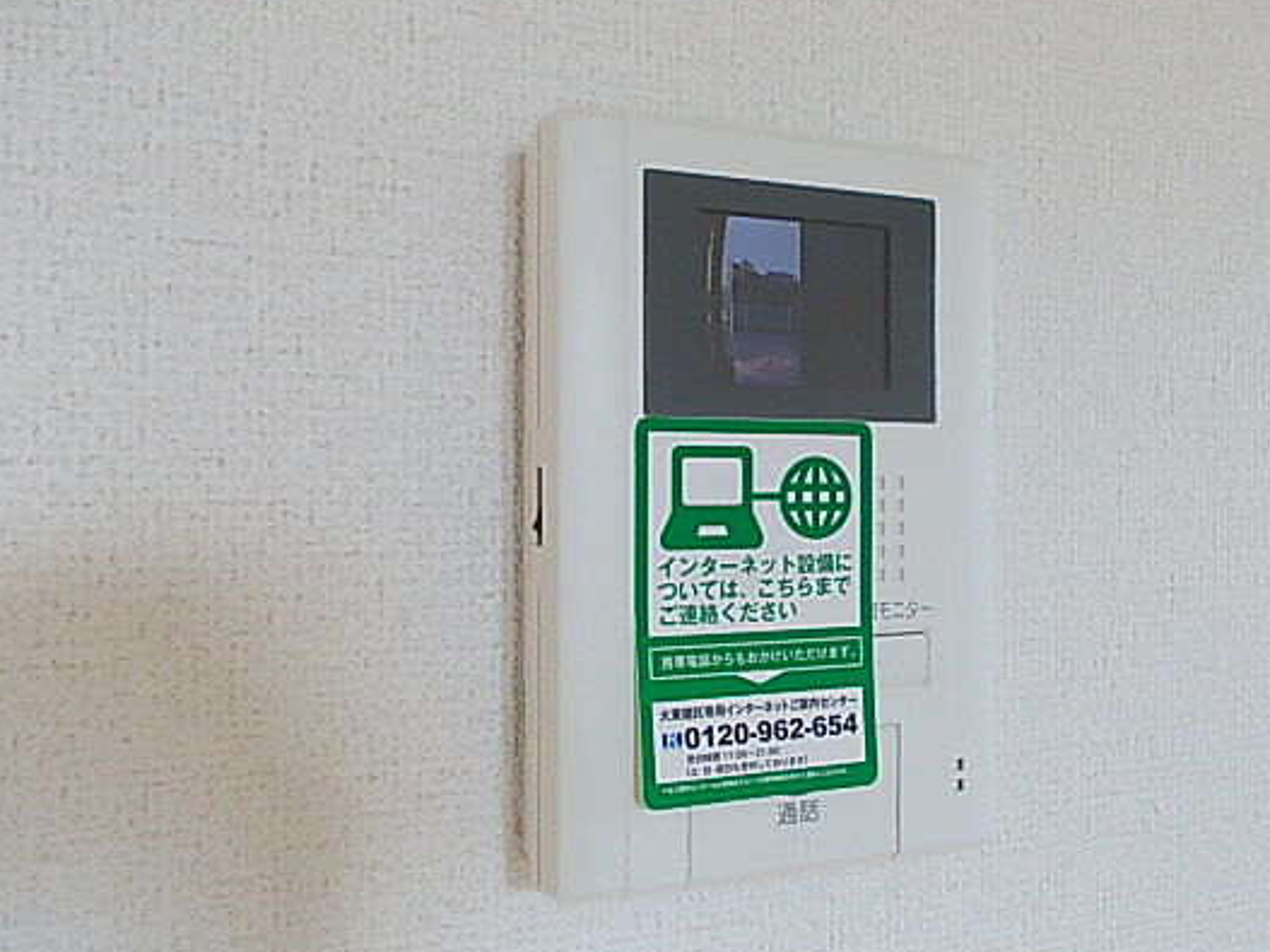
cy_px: 487
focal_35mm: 34
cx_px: 711
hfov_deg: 53.8
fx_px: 1247
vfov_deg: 41.8
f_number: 2.7
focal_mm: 4
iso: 200
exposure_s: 1/100
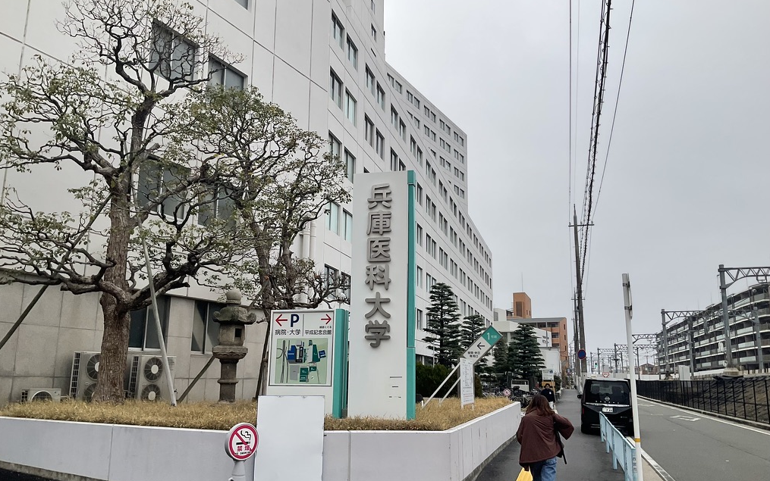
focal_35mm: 31
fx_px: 651
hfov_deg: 61.2
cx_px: 384
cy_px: 248
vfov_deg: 40.6
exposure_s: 1/1577
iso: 16
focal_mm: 3
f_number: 1.8
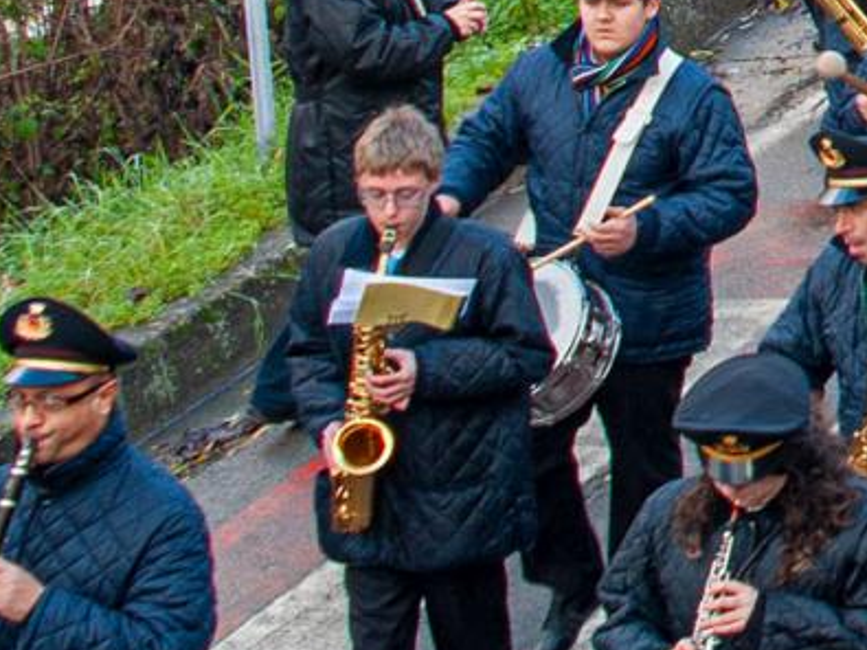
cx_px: 2316
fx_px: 5333
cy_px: -240
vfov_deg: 6.9
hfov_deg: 8.3
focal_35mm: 213
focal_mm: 35
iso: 400
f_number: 2.8
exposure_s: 1/125
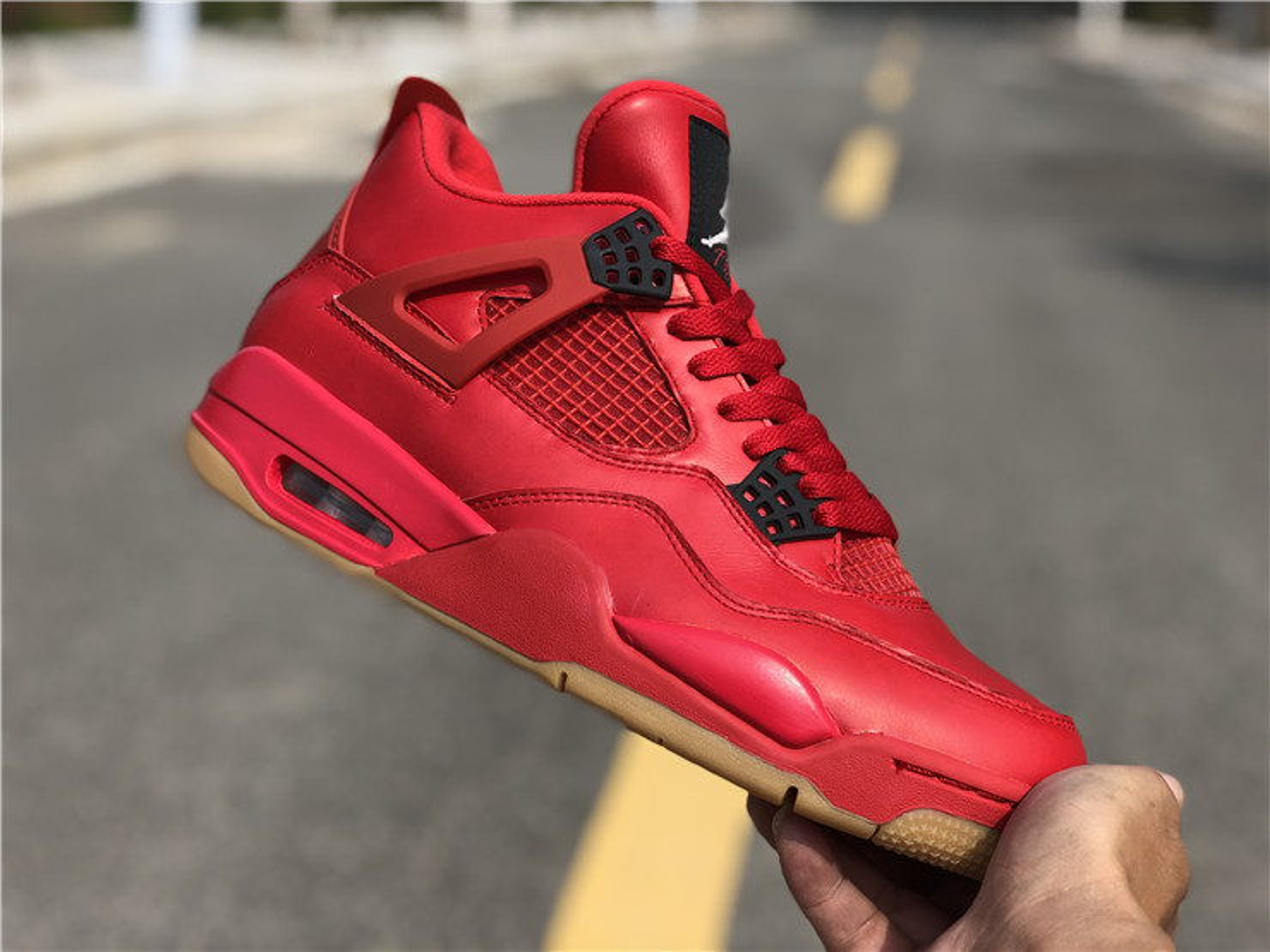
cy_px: 476
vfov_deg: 28.0
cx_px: 635
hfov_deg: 36.8
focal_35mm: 52
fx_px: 1908
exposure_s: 1/842
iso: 16
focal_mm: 6
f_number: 2.4
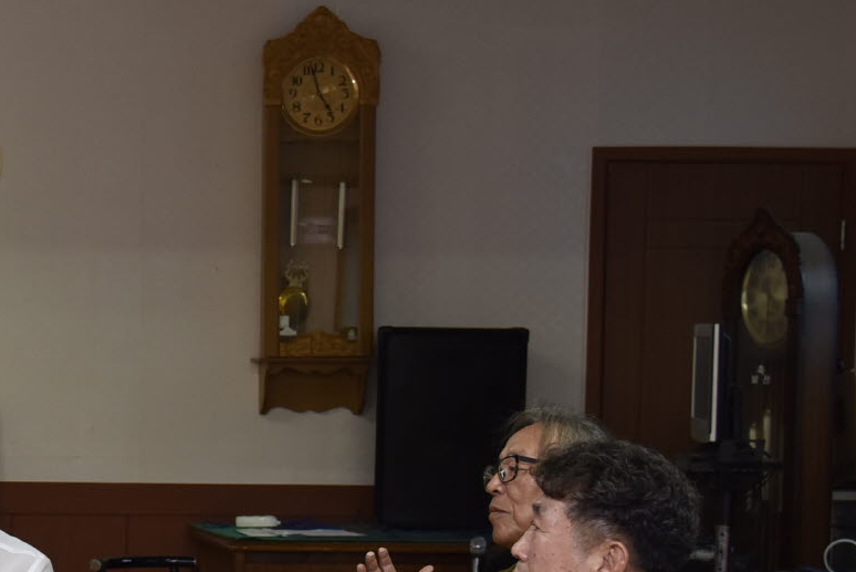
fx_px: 2474
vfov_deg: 13.1
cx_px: -94
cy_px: 491
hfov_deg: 18.8
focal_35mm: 104
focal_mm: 35
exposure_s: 1/200
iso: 640
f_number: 4
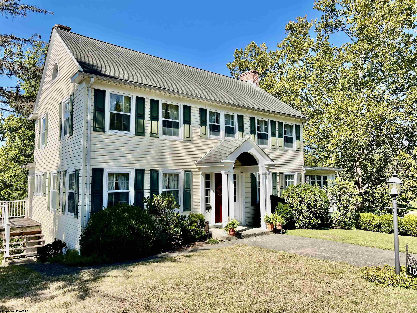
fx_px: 313
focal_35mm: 26
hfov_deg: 67.3
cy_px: 156
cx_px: 208
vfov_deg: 53.1
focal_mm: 5.7
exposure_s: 1/2841
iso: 50
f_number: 1.5
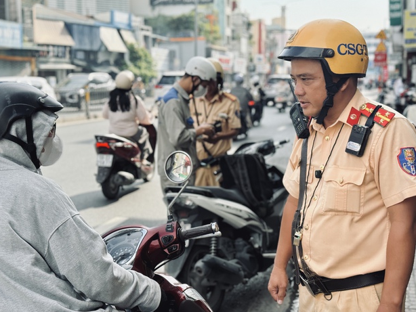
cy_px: 151
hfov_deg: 38.2
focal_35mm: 50
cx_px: 208
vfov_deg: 29.1
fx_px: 601
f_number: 1.78
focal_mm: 6.76
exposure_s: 1/1838
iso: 80
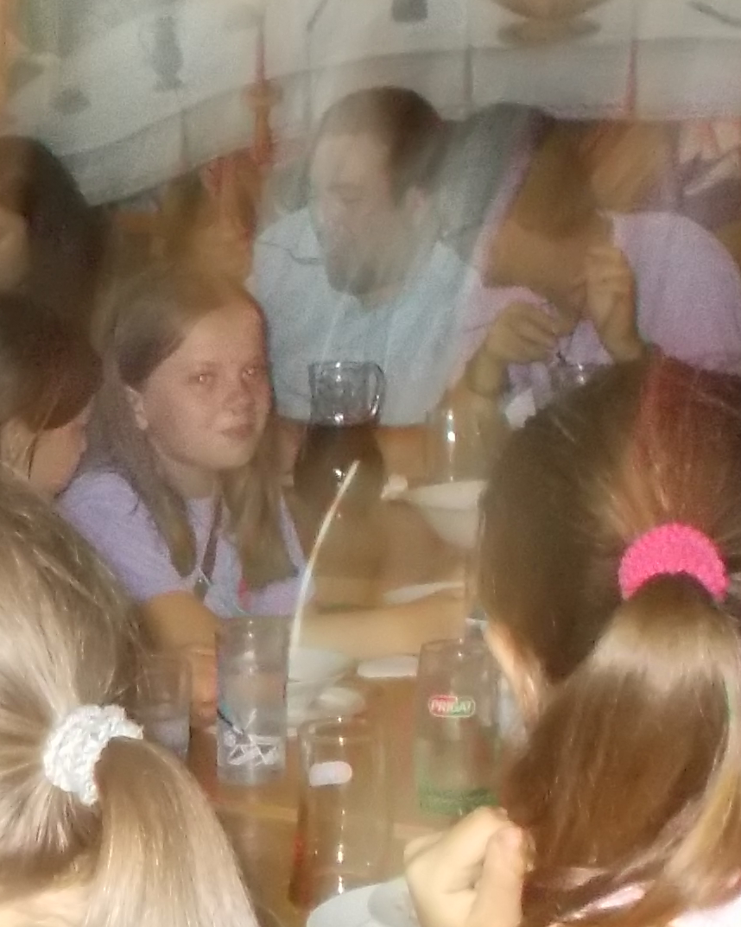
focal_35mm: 109
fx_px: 2989
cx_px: -270
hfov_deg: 13.5
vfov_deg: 17.5
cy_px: 717
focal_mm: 4.6
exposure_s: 1/25
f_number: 3.2
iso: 400
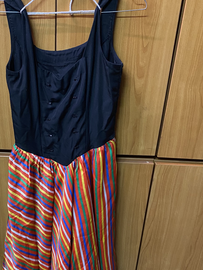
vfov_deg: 45.4
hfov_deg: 34.9
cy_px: 170
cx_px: 70
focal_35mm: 41
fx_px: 321
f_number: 1.8
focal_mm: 4.25
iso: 640
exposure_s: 1/25
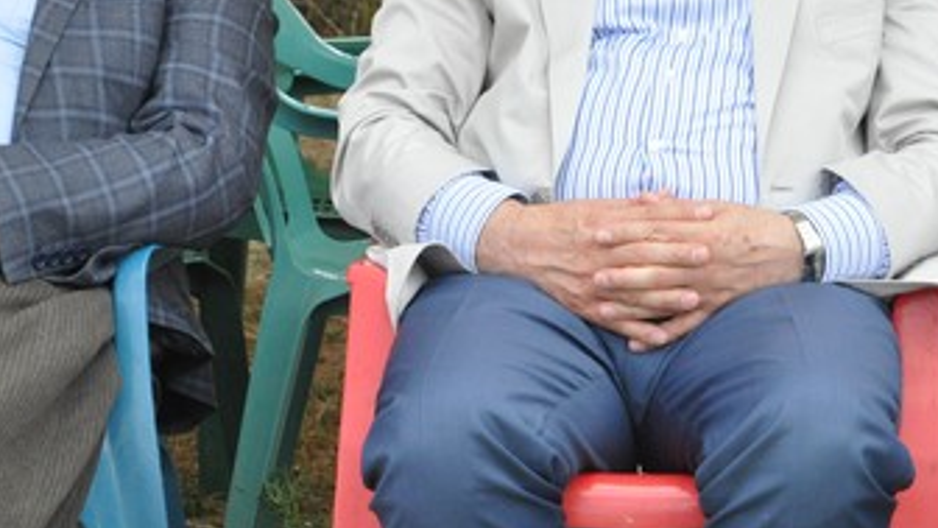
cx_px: 609
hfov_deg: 8.8
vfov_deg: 5.0
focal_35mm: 245
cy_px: 88
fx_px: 6096
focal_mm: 75
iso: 1250
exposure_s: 1/400
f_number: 10
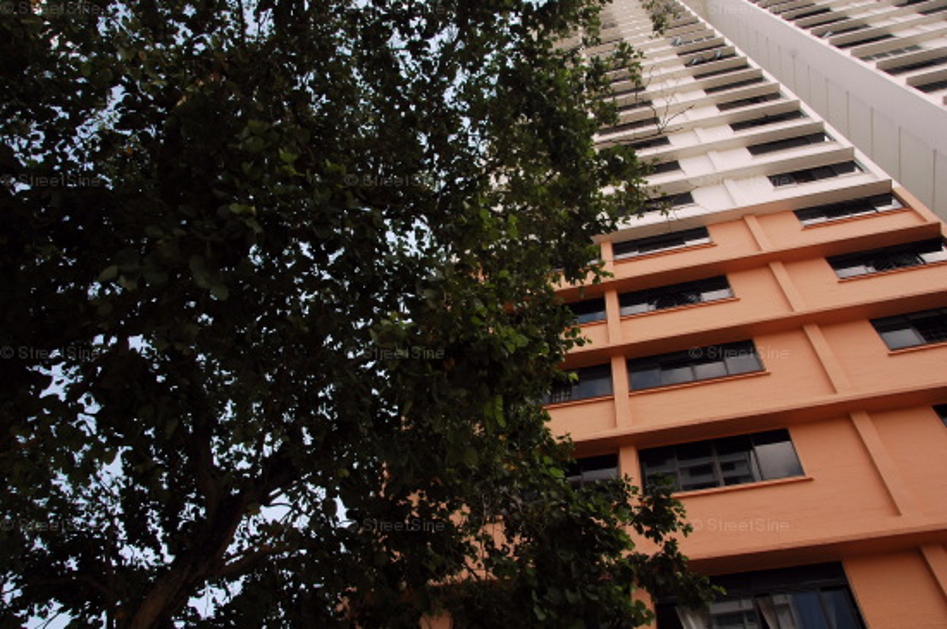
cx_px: 474
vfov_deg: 47.8
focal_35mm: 27
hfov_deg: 67.5
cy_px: 314
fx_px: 709
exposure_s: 1/400
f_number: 8
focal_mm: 18
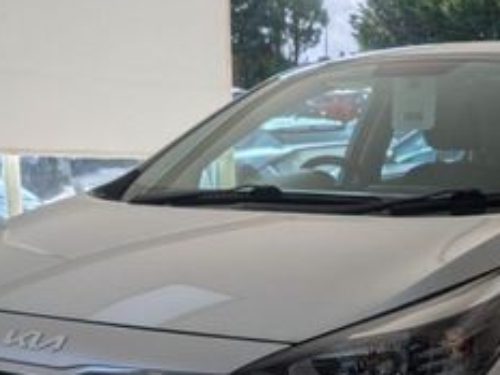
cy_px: 356
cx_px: 463
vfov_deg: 22.9
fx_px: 896
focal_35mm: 62
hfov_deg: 29.7
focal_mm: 6.9
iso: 23
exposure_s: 1/3968
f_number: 1.68
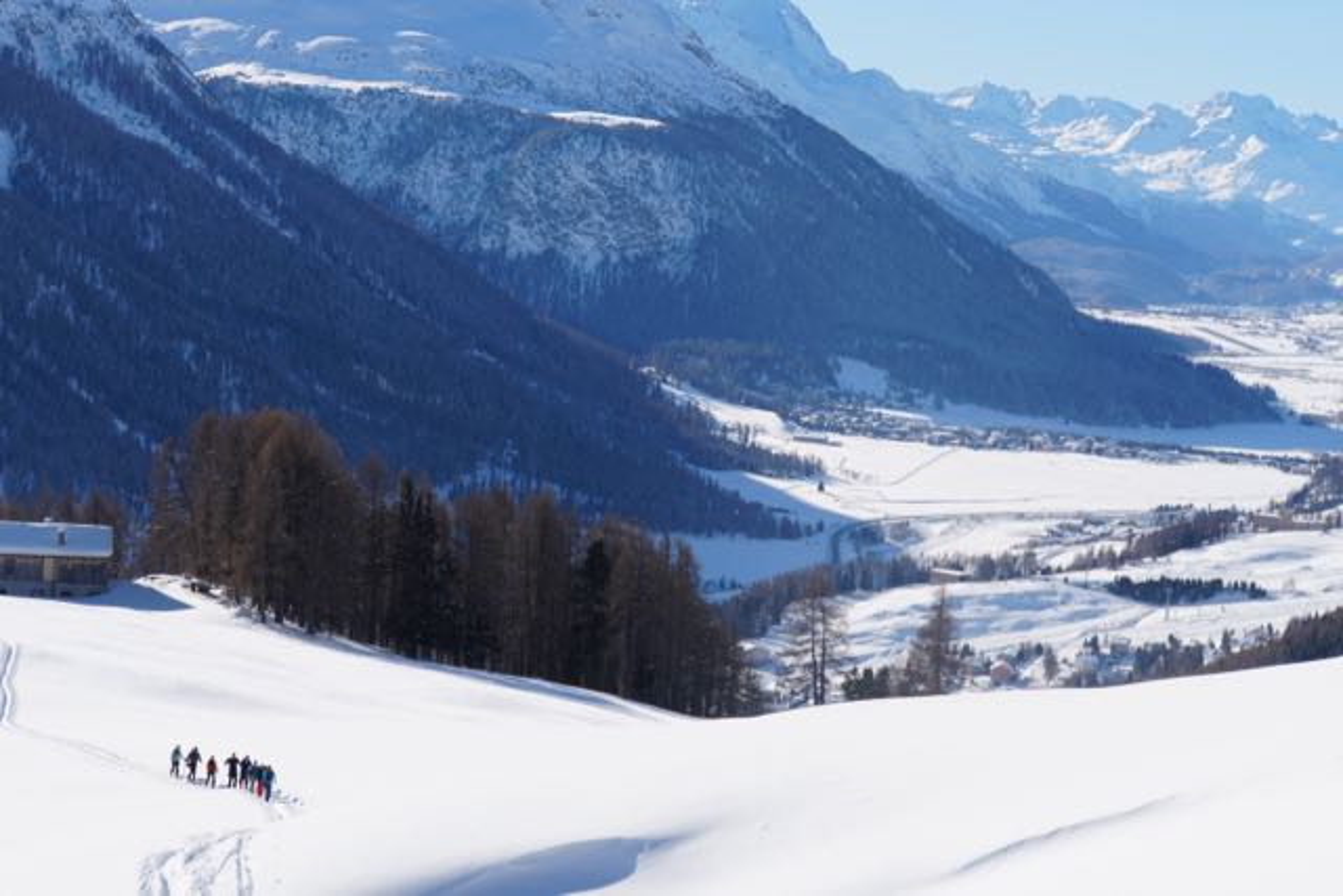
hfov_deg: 20.0
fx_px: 3806
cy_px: 448
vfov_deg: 13.4
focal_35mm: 102
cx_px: 672
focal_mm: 68
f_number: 11
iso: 100
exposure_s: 1/200
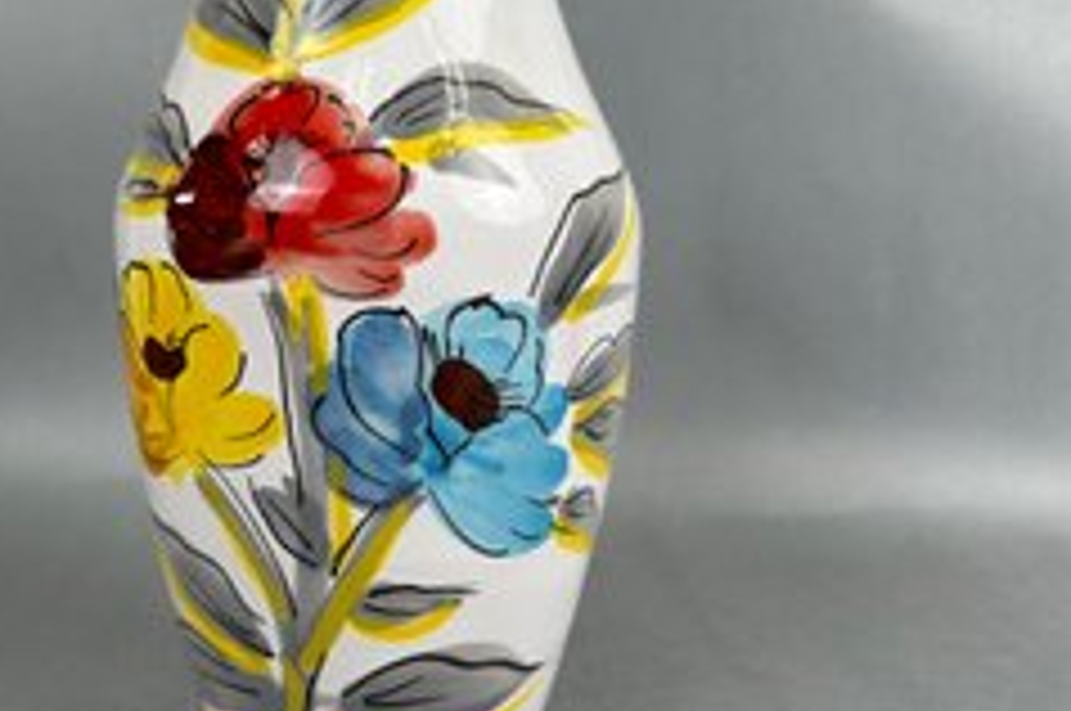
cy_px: 313
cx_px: 380
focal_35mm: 39
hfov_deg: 49.0
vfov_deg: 34.1
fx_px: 1159
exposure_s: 1/159
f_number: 1.5
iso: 40
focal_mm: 5.7
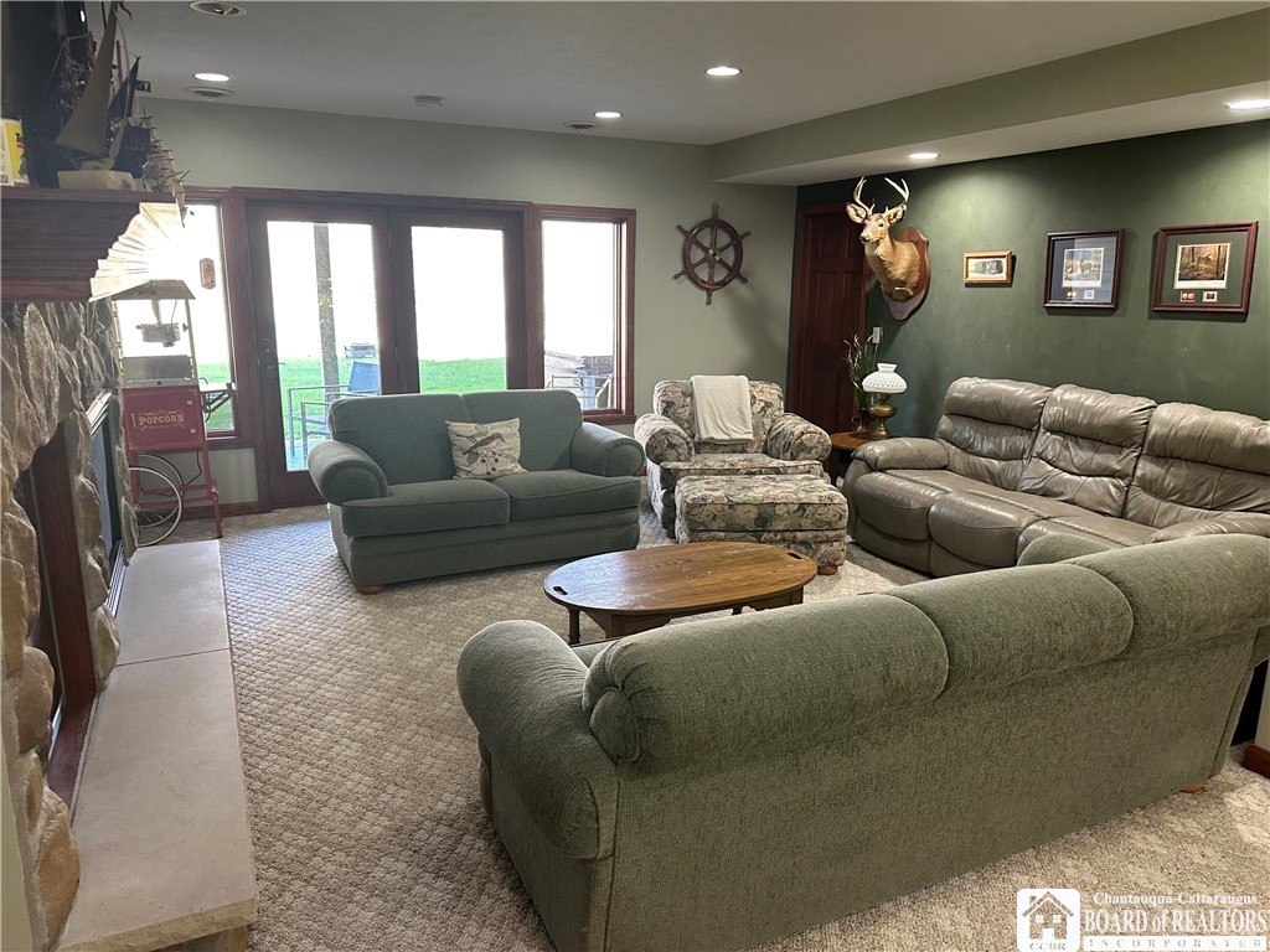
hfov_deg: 71.6
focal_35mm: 24
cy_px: 476
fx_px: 881
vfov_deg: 56.8
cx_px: 635
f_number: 1.78
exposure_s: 1/60
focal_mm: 6.86
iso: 400
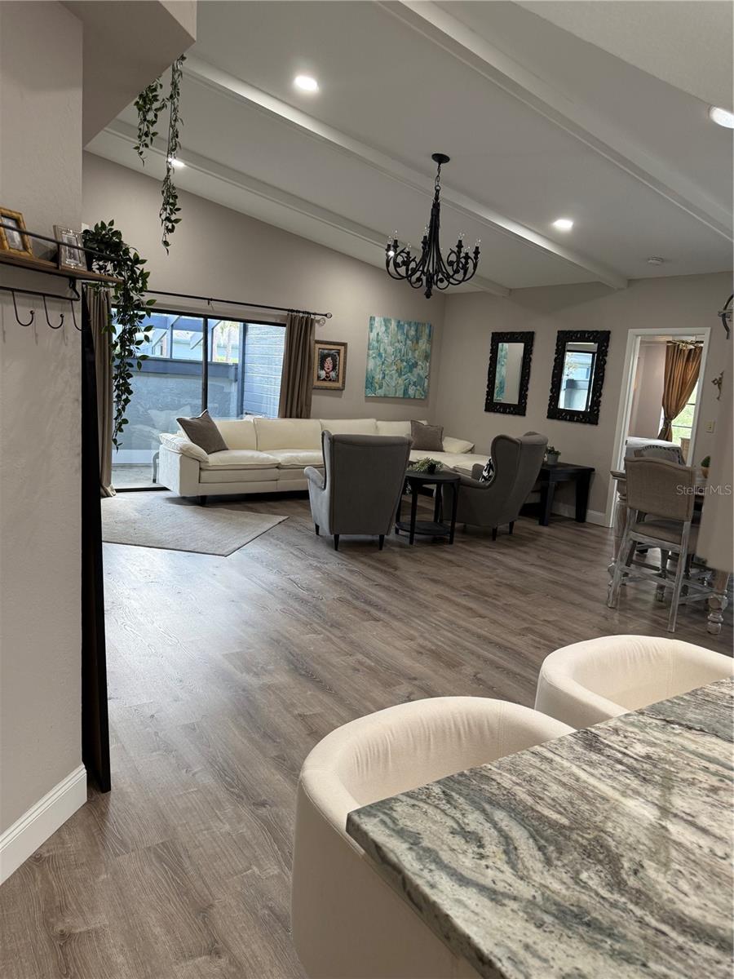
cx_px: 367
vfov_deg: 71.6
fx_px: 679
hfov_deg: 56.8
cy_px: 490
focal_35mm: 24
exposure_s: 1/120
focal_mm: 6.76
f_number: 1.78
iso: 160
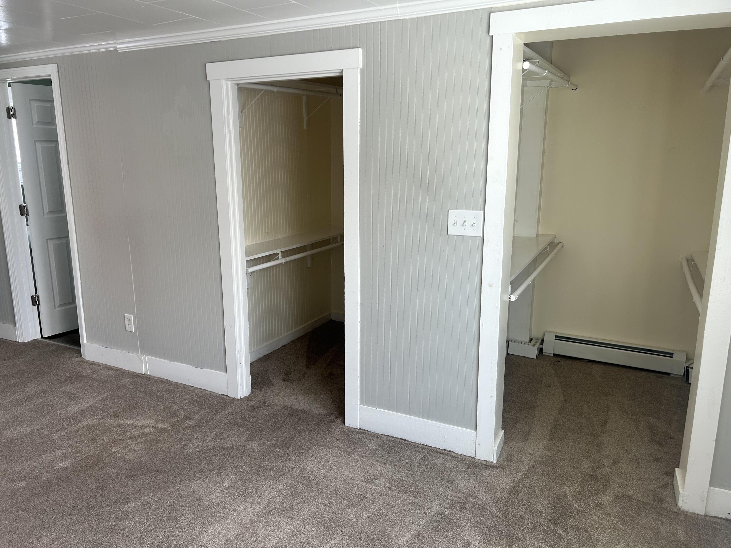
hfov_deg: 67.3
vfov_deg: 53.1
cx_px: 366
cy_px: 274
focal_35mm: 26
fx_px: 549
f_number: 1.5
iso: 64
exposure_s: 1/121
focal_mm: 5.7
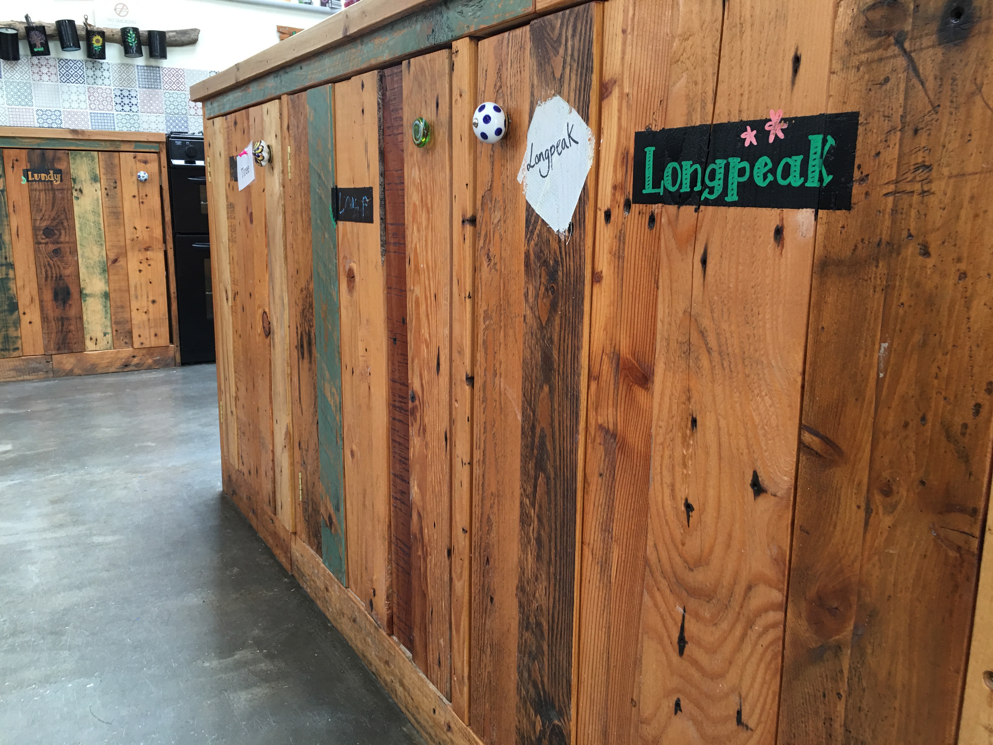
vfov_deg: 48.2
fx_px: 832
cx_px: 496
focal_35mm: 29
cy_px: 372
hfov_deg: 61.7
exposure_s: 1/17
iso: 50
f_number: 2.2
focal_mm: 4.15
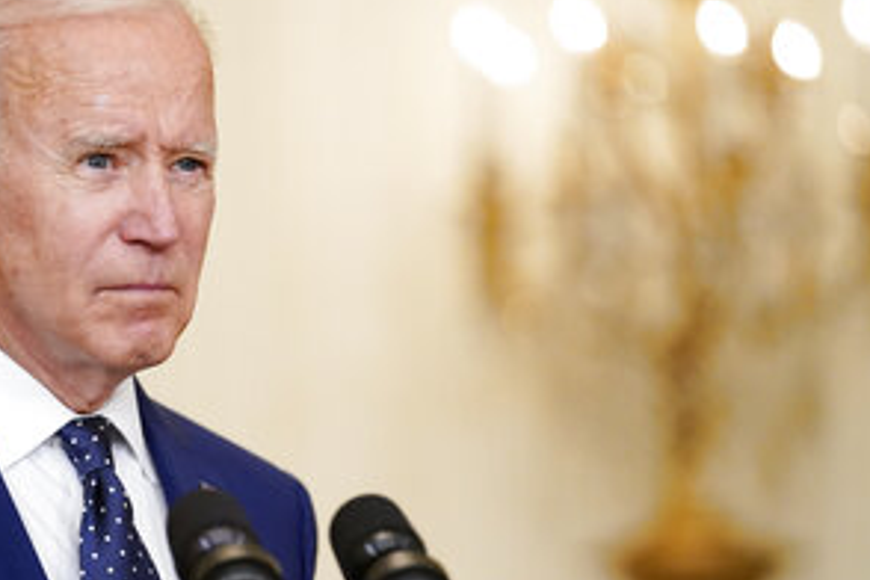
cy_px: 362
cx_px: 317
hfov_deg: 7.2
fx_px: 6935
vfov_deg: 4.8
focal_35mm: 287
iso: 4000
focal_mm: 165
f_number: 2.8
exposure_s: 1/400
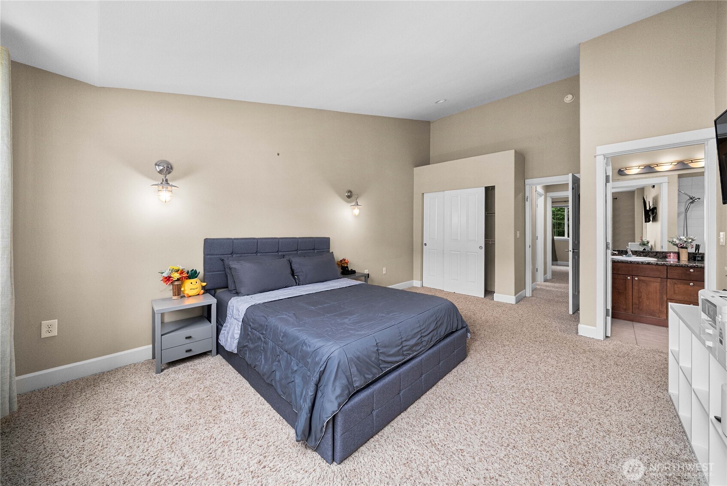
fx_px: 242
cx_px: 364
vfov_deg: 90.1
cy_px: 243
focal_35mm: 12
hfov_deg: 112.6
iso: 1000
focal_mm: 12
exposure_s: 1/25
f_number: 7.1
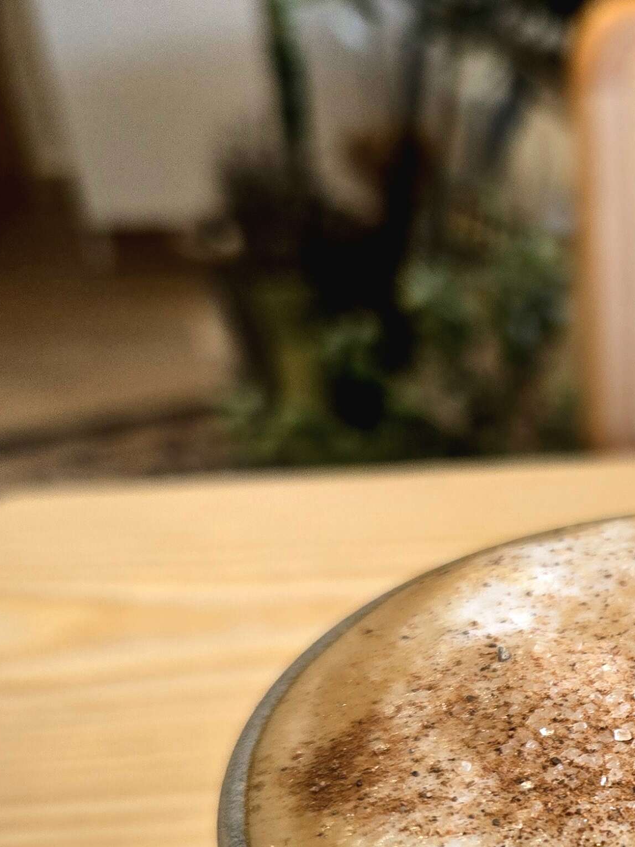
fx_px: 1467
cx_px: 802
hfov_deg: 22.2
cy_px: 716
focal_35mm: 60
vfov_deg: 31.1
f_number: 1.8
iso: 100
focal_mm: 5.4
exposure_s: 1/73.5
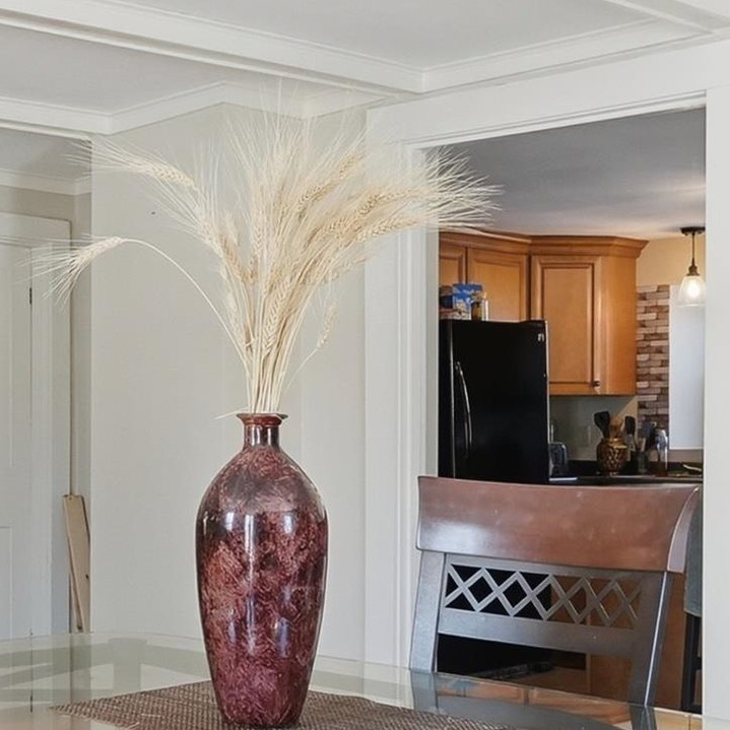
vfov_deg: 28.6
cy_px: 467
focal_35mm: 60
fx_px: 1427
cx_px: 161
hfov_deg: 28.2
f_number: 7.1
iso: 800
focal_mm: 11
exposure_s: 1/500
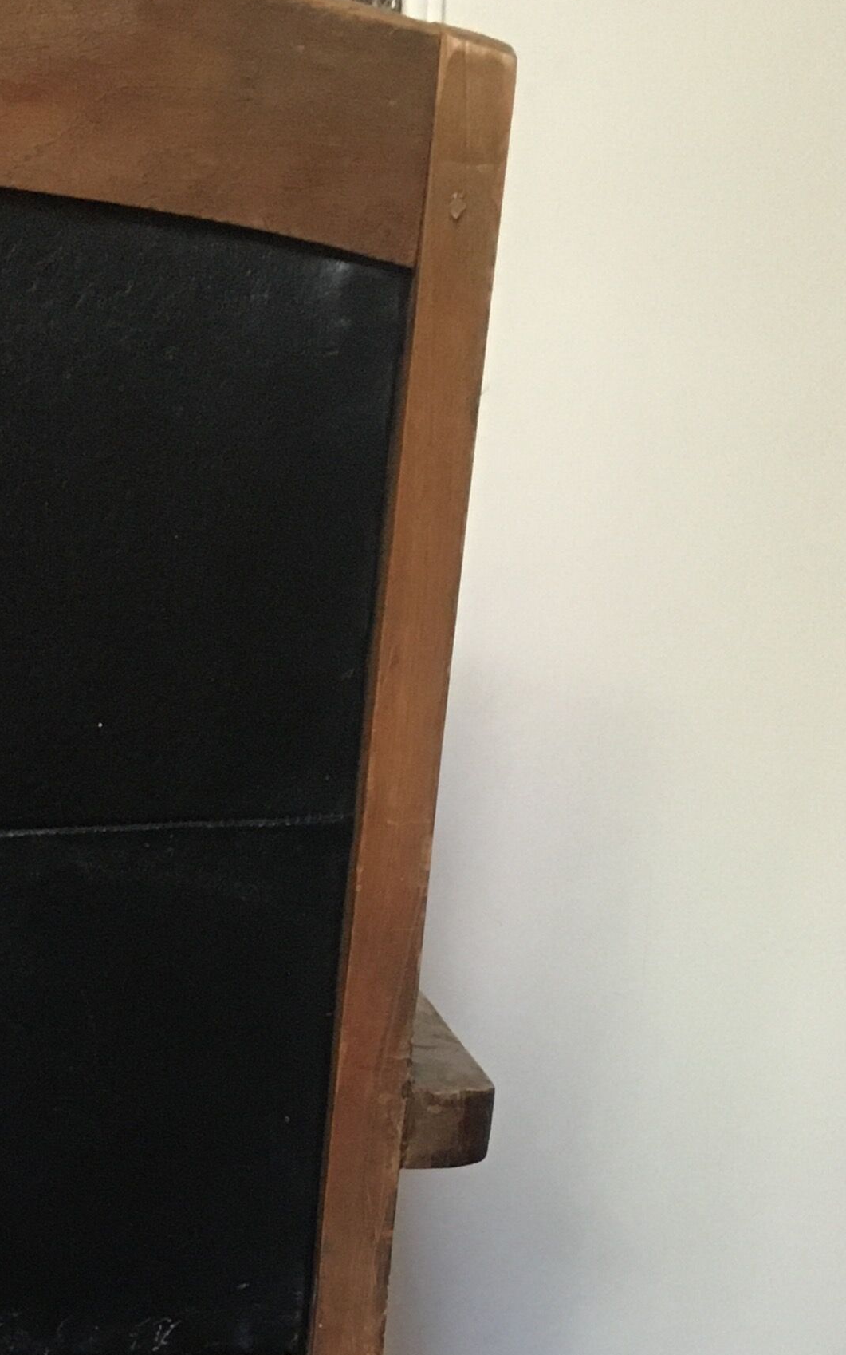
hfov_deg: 16.8
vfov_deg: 26.3
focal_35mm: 73
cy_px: 1450
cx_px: -264
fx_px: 2693
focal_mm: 4.15
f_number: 2.2
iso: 200
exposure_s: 1/33
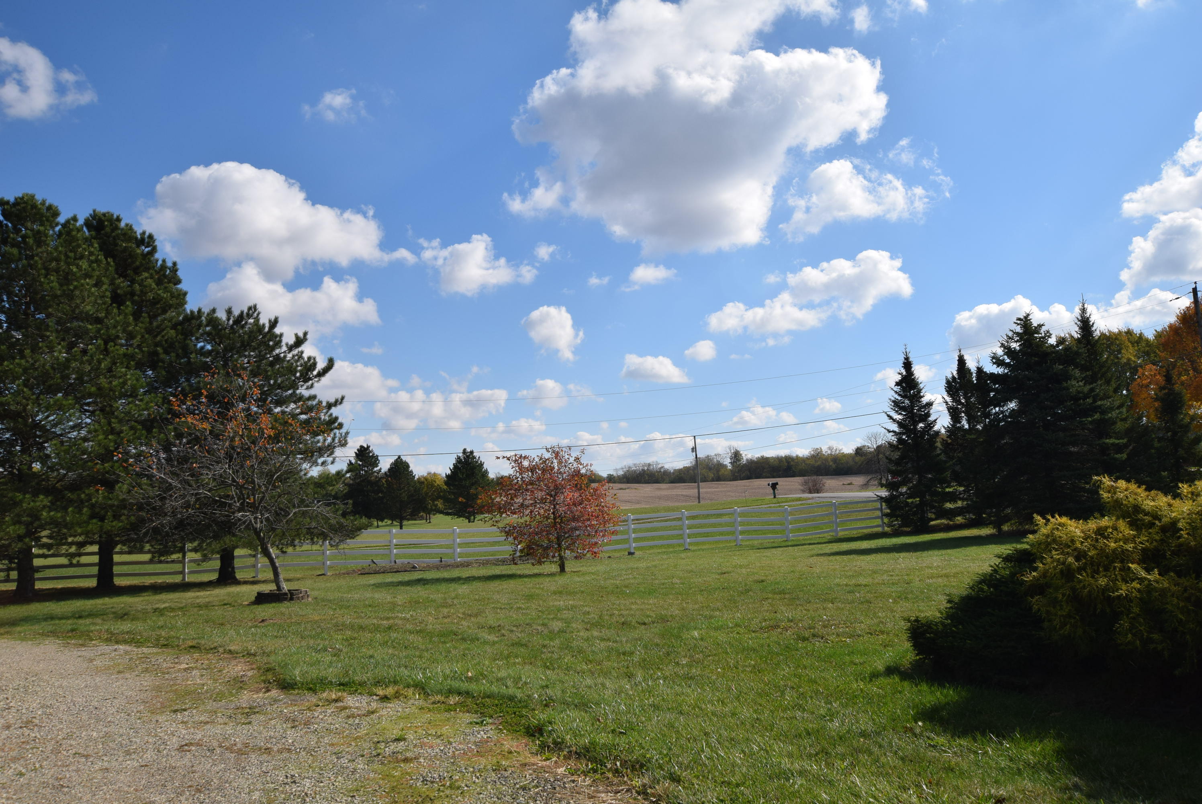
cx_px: 601
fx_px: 1002
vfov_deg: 43.7
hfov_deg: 61.9
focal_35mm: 30
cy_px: 402
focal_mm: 20
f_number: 10
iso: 200
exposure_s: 1/500
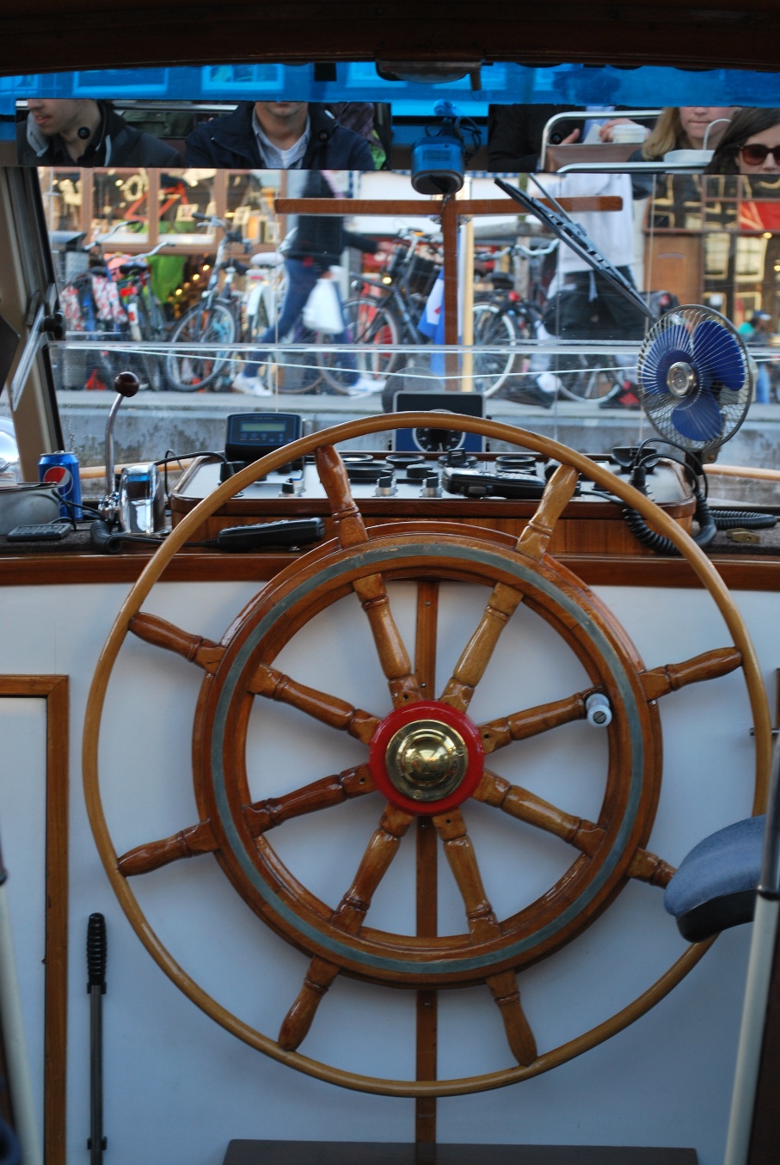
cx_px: 390
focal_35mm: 82
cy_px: 582
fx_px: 2674
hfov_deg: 16.6
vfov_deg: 24.6
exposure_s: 1/50
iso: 200
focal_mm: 55
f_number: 5.6
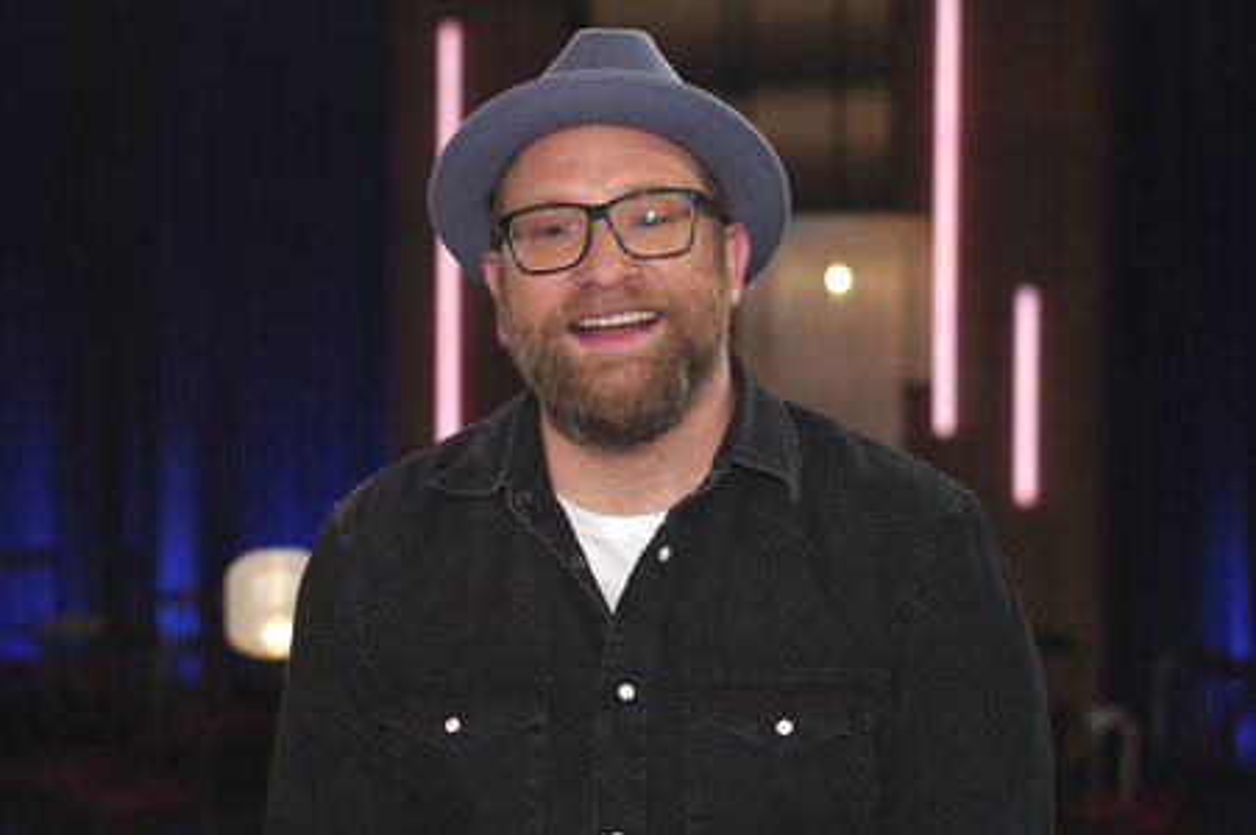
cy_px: 418
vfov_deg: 20.3
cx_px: 628
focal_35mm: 67
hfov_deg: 30.1
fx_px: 2336
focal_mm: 67
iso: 1000
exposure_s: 1/200
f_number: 3.5
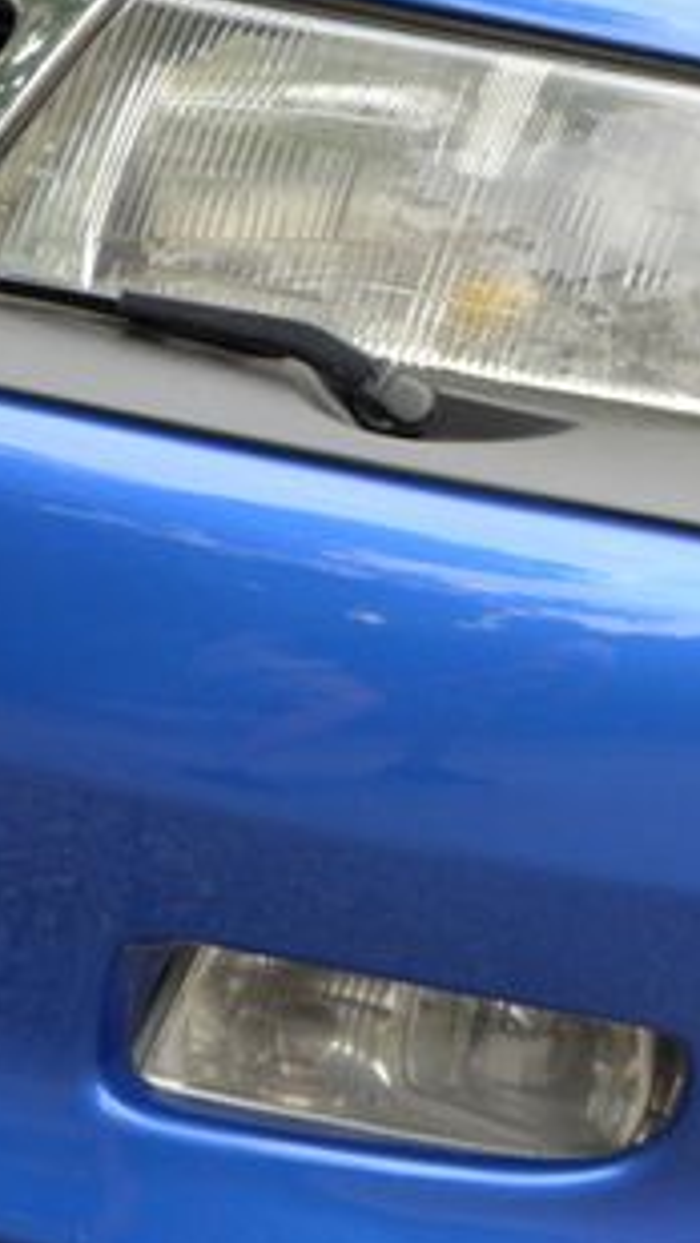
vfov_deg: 16.5
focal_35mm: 130
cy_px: 575
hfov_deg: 9.3
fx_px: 4286
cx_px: 676
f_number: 7.1
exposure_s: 1/200
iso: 200
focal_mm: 40
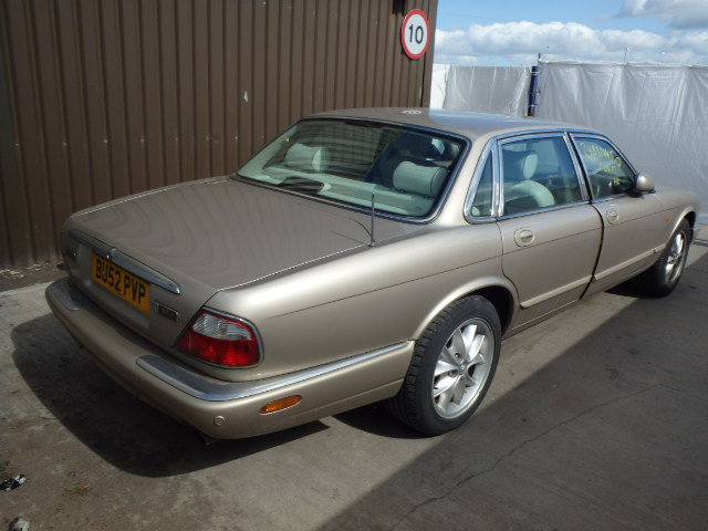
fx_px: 573
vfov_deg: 49.7
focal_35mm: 28
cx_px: 354
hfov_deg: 63.4
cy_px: 266
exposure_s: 1/125
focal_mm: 5
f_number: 11
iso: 125
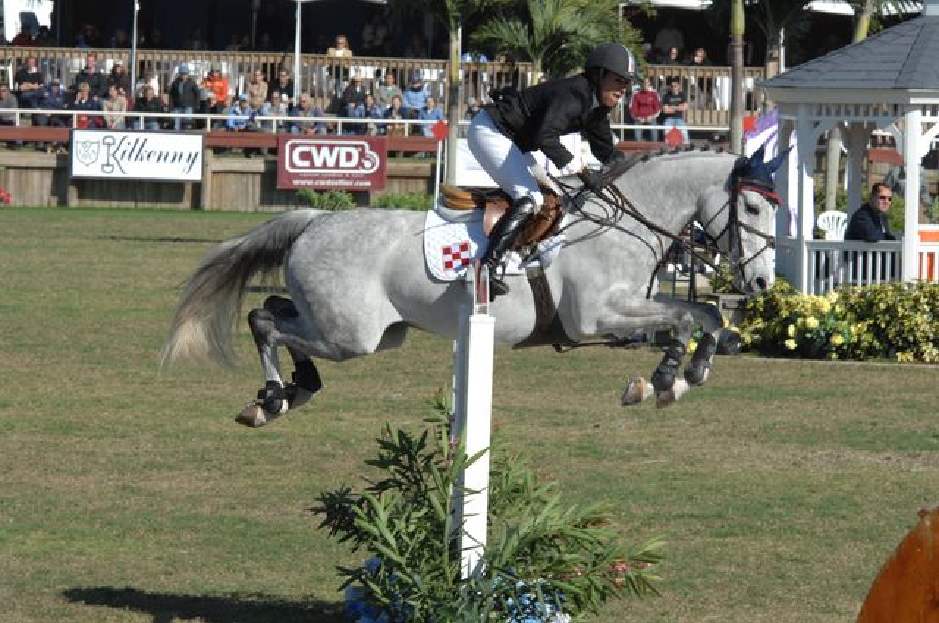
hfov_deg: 6.9
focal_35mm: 300
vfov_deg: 4.6
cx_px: 470
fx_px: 7815
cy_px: 312
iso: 400
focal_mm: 200
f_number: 13
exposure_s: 1/500
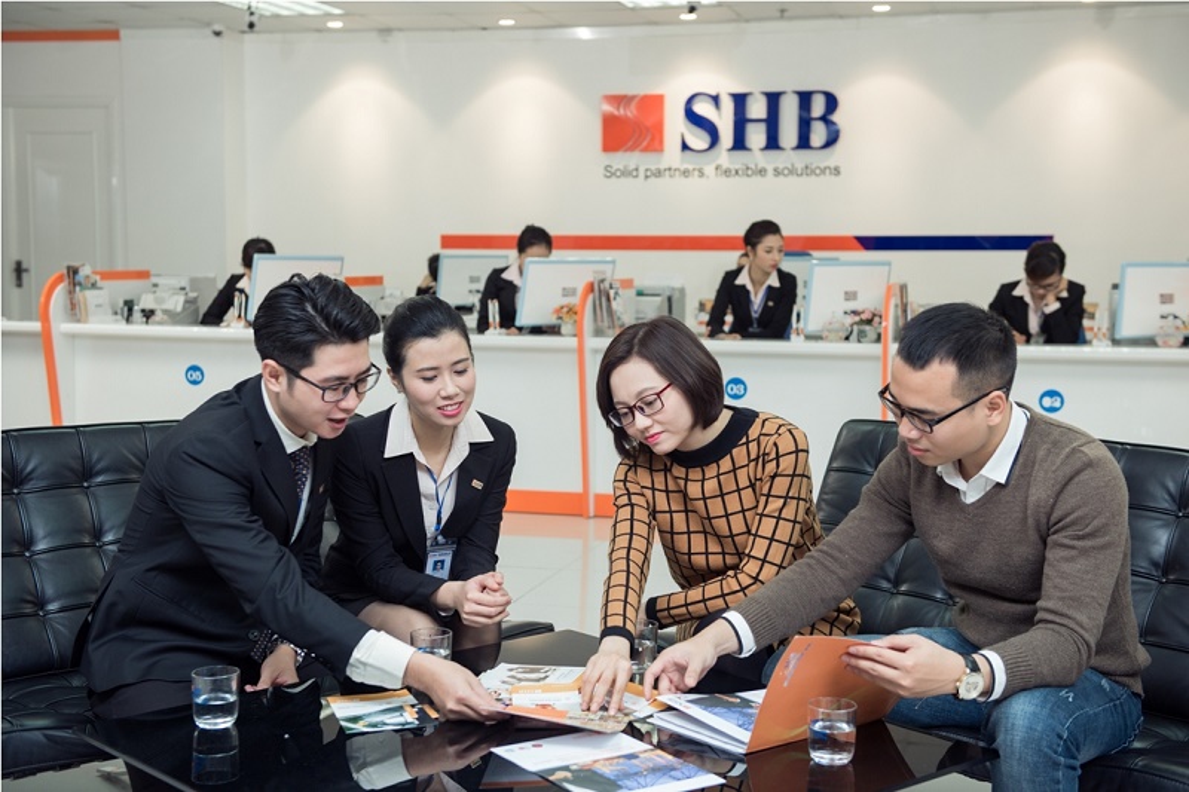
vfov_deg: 28.1
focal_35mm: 48
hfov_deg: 41.1
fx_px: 1585
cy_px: 396
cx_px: 594
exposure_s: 1/200
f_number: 4
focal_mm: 48
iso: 800
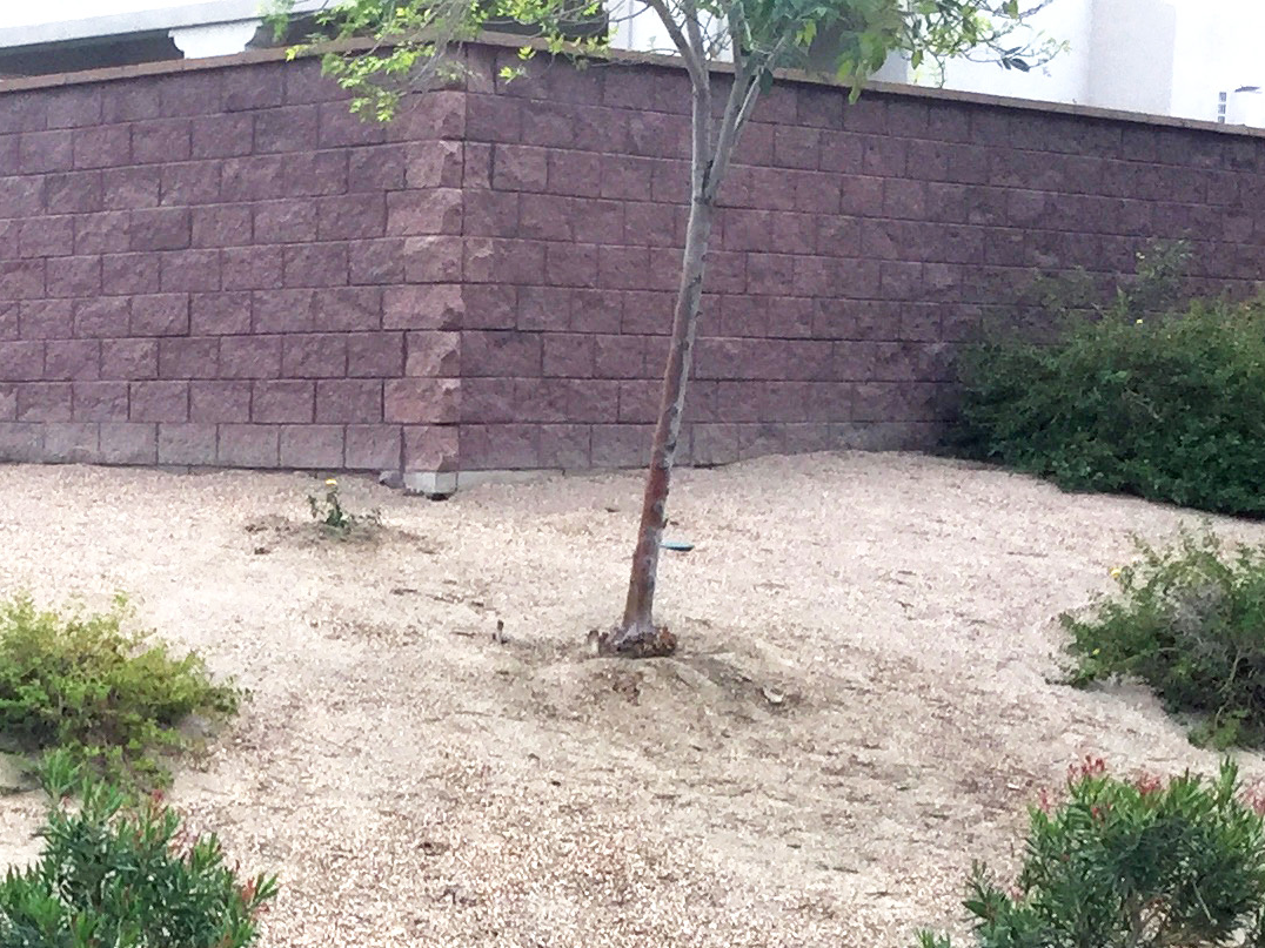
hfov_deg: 21.2
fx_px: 3216
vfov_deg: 16.4
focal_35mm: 88
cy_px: 949
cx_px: -96
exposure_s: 1/181
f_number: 2.2
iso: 32
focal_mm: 4.15
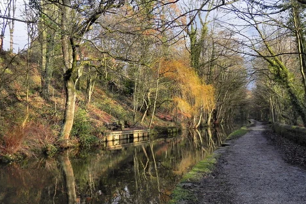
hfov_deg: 54.4
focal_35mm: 35
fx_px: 297
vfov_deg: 37.8
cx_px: 153
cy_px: 107
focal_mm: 5.9
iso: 160
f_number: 3.5
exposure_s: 1/188
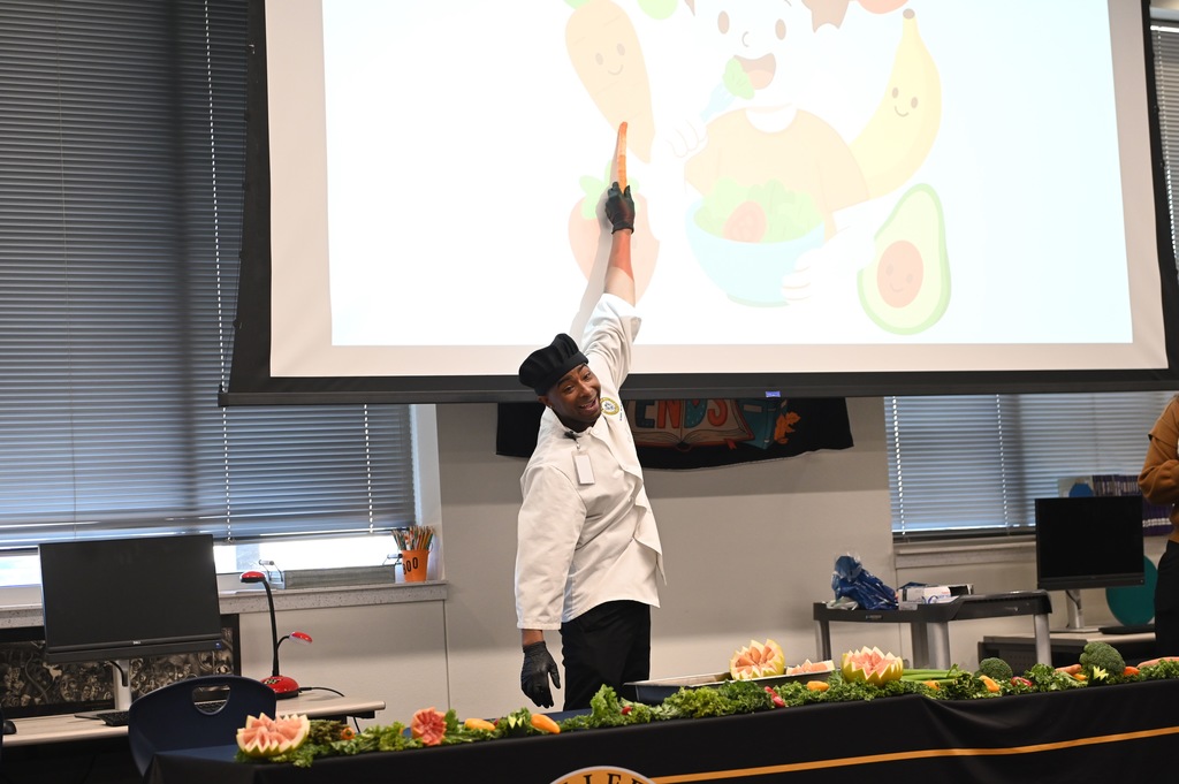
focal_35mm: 70
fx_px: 2291
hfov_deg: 28.9
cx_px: 590
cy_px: 392
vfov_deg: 19.4
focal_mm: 70
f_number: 2.8
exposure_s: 1/250
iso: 1600
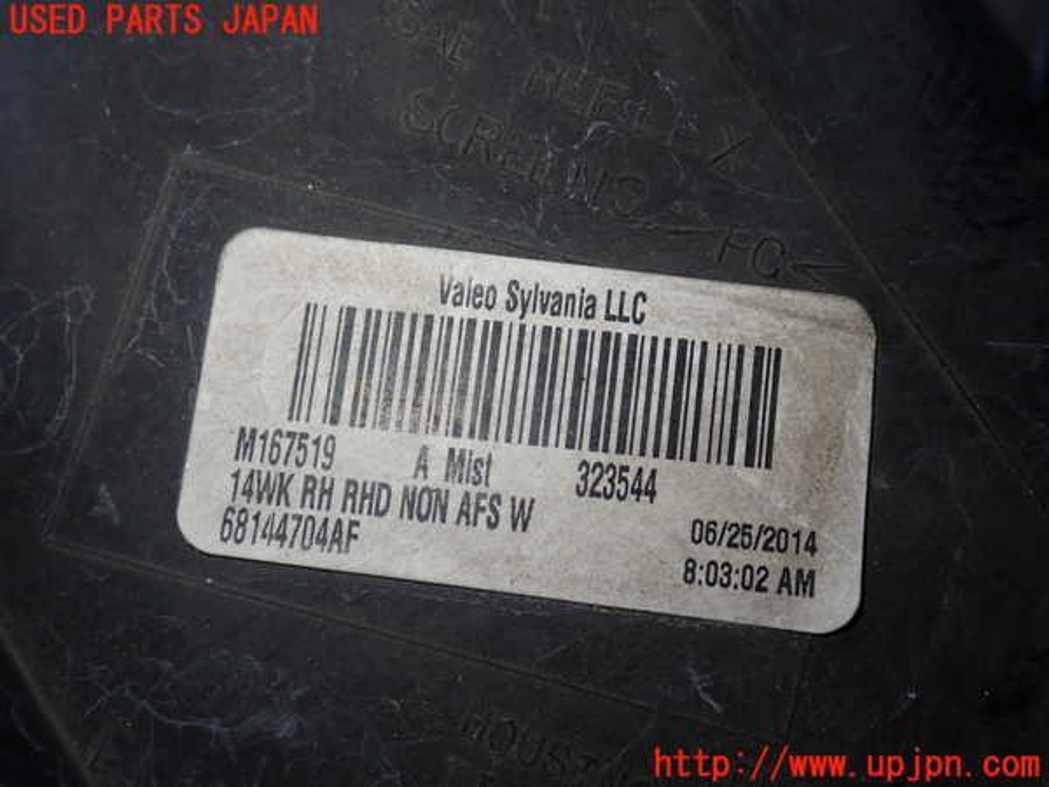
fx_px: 1091
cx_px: 524
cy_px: 394
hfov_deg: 51.4
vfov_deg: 39.7
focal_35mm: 36
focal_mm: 6.37
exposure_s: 1/80
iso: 100
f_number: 2.5
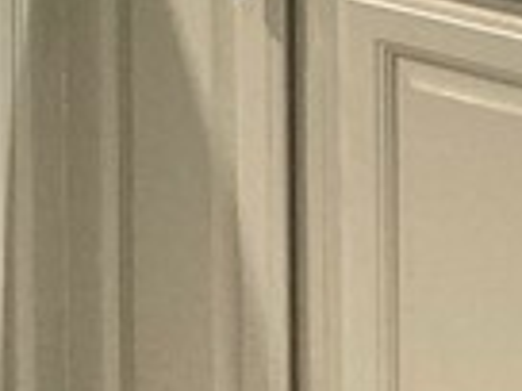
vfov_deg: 7.0
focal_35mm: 196
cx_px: 230
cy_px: -694
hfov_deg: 10.1
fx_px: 2956
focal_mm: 4.25
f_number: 1.8
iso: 64
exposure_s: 1/60
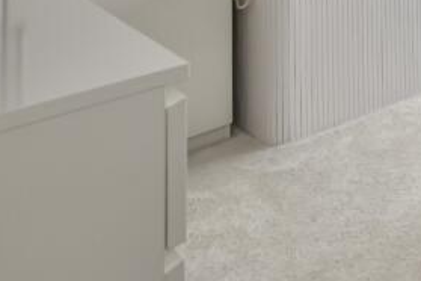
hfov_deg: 22.1
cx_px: 756
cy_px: -217
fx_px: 643
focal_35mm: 55
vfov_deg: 19.1
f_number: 8
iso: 640
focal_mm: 10
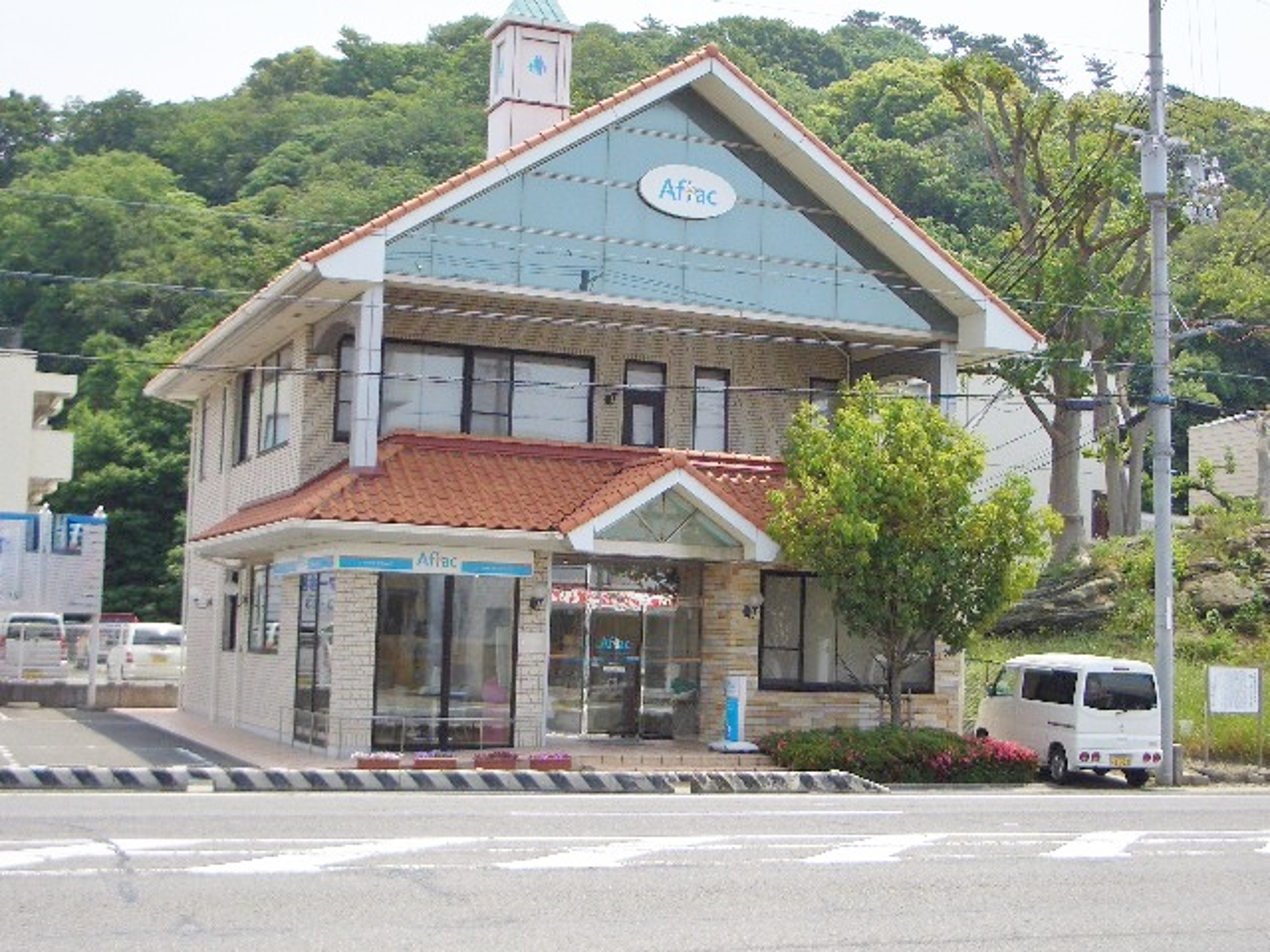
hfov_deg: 38.9
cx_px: 635
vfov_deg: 29.7
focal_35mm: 49
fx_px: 1798
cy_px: 476
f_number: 3.1
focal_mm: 8.2
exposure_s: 1/640
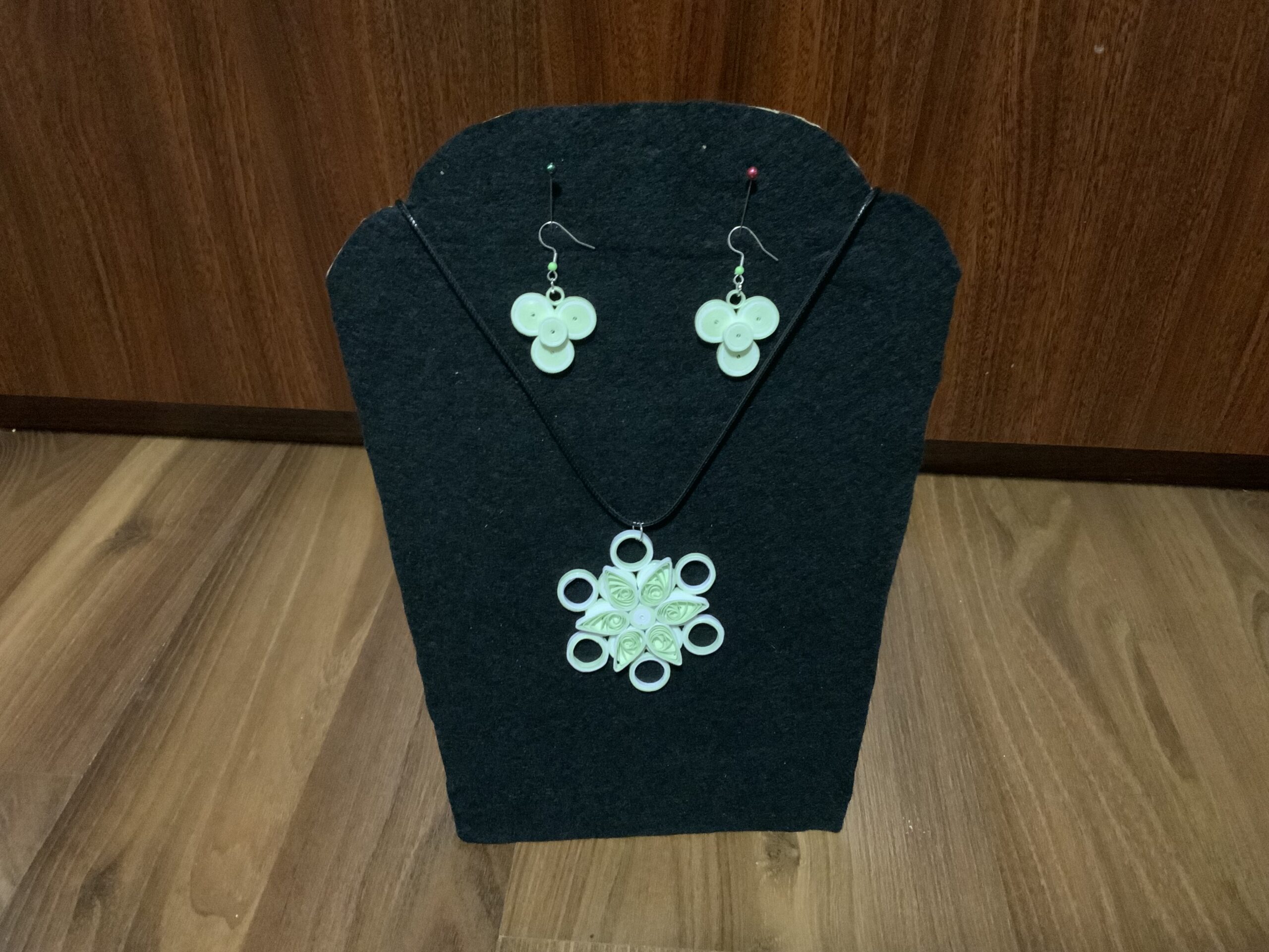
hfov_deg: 61.7
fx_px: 1063
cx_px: 634
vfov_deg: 48.2
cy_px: 476
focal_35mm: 29
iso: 640
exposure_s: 1/17
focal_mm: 3
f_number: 1.8
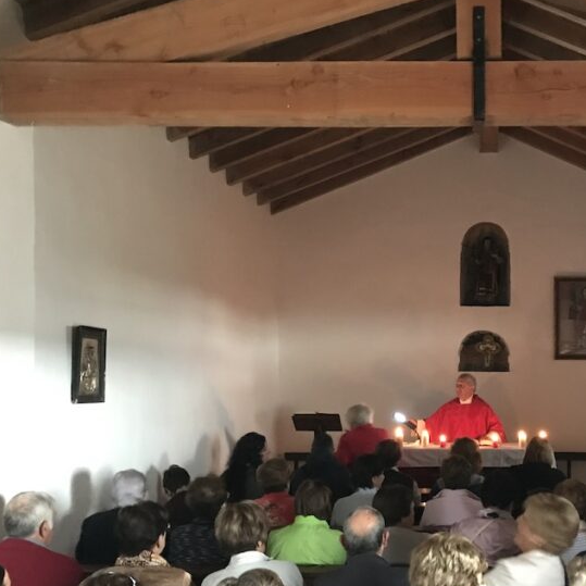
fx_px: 900
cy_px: 351
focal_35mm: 47
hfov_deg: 34.8
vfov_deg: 35.9
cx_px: 479
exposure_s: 1/4
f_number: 1.8
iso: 160
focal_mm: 3.99
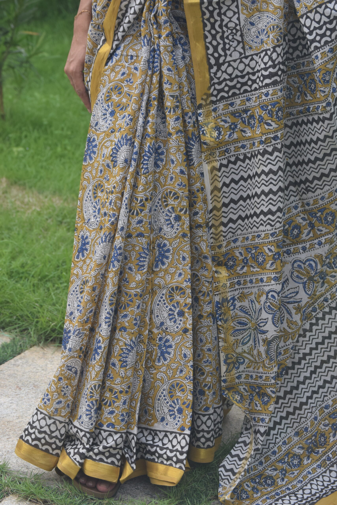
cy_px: 252
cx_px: 168
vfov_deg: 20.6
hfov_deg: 13.8
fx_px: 1390
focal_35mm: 99
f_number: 5.6
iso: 400
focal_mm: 66
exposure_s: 1/200
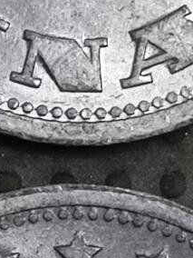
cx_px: 80
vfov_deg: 6.0
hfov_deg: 4.5
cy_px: 184
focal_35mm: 330
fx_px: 2453
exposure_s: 1/36
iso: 200
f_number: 1.8
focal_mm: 4.75
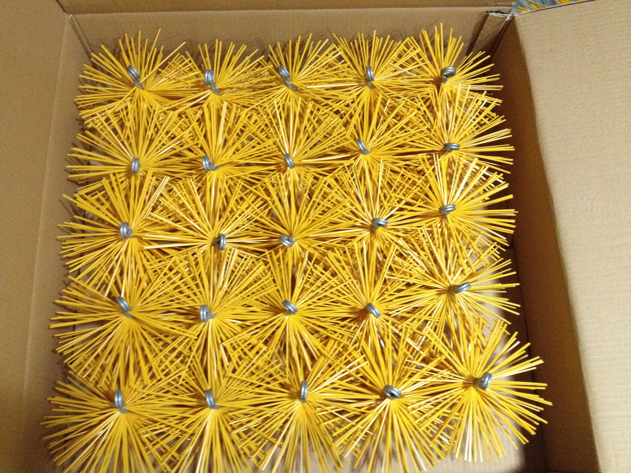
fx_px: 638
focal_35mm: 35
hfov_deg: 52.6
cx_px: 316
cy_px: 236
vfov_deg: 40.7
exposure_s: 1/15
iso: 500
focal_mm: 4.28
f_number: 2.4
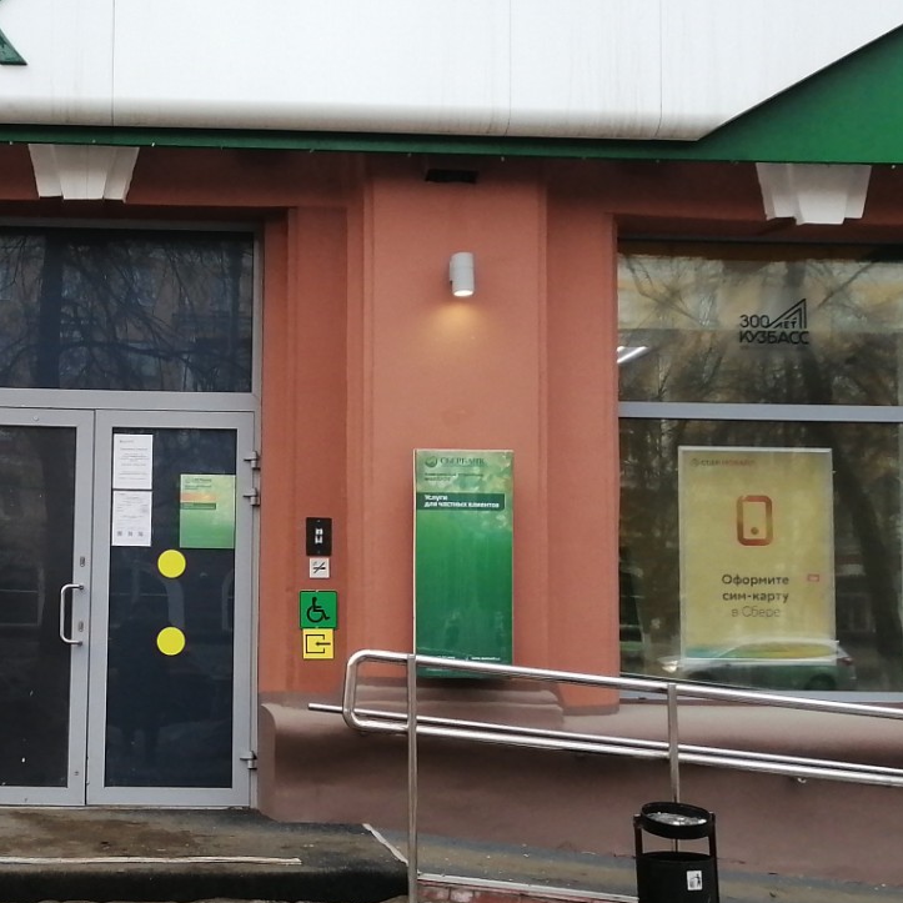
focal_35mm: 44
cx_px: 183
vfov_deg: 38.3
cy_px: 522
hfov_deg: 37.0
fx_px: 1299
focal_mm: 3.62
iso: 160
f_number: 1.8
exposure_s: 1/667
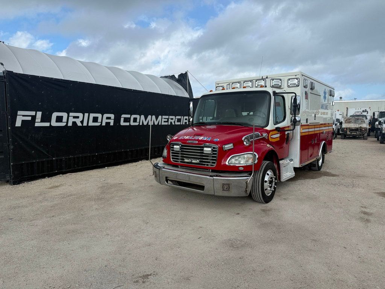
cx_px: 192
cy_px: 144
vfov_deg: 56.8
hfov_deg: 71.6
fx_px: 267
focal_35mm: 24
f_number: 1.78
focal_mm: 6.76
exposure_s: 1/2801
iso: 80
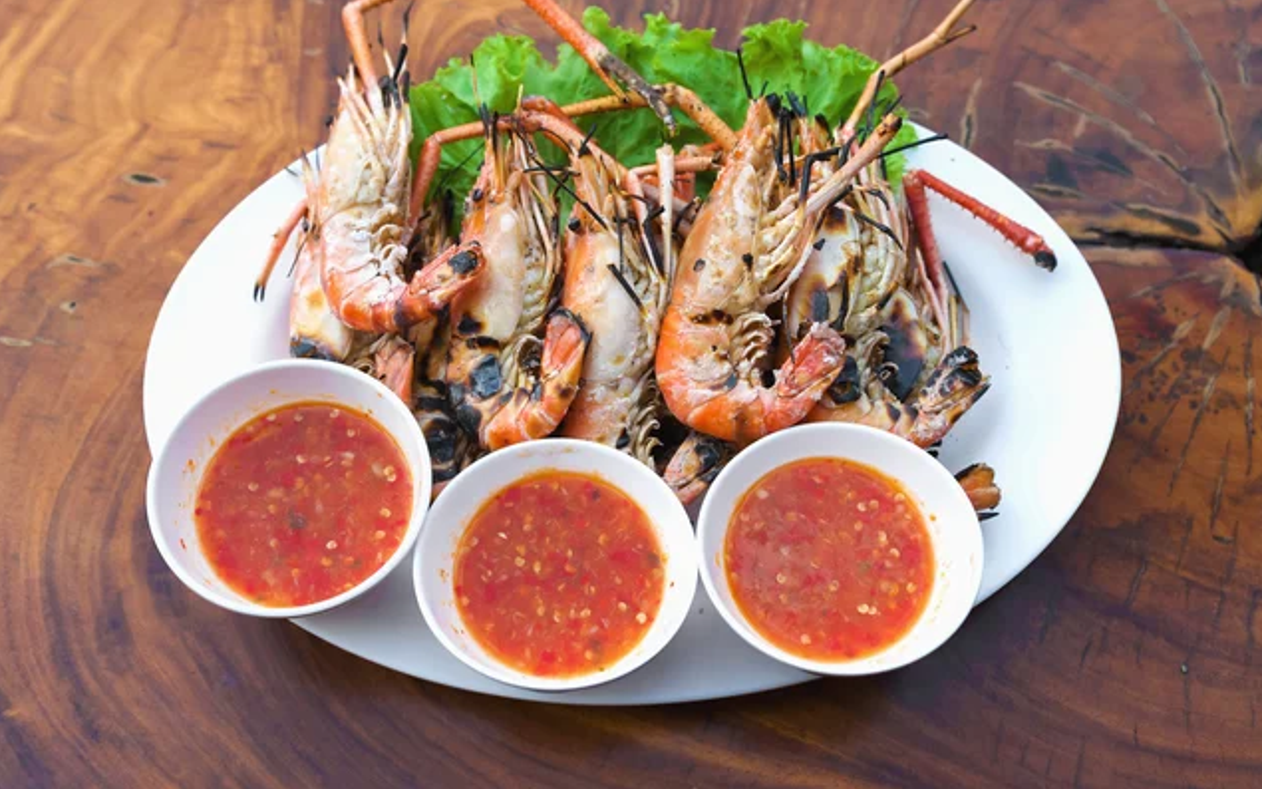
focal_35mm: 37
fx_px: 1273
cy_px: 373
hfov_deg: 52.7
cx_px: 632
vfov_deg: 34.4
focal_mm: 24
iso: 200
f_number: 4
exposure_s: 1/400
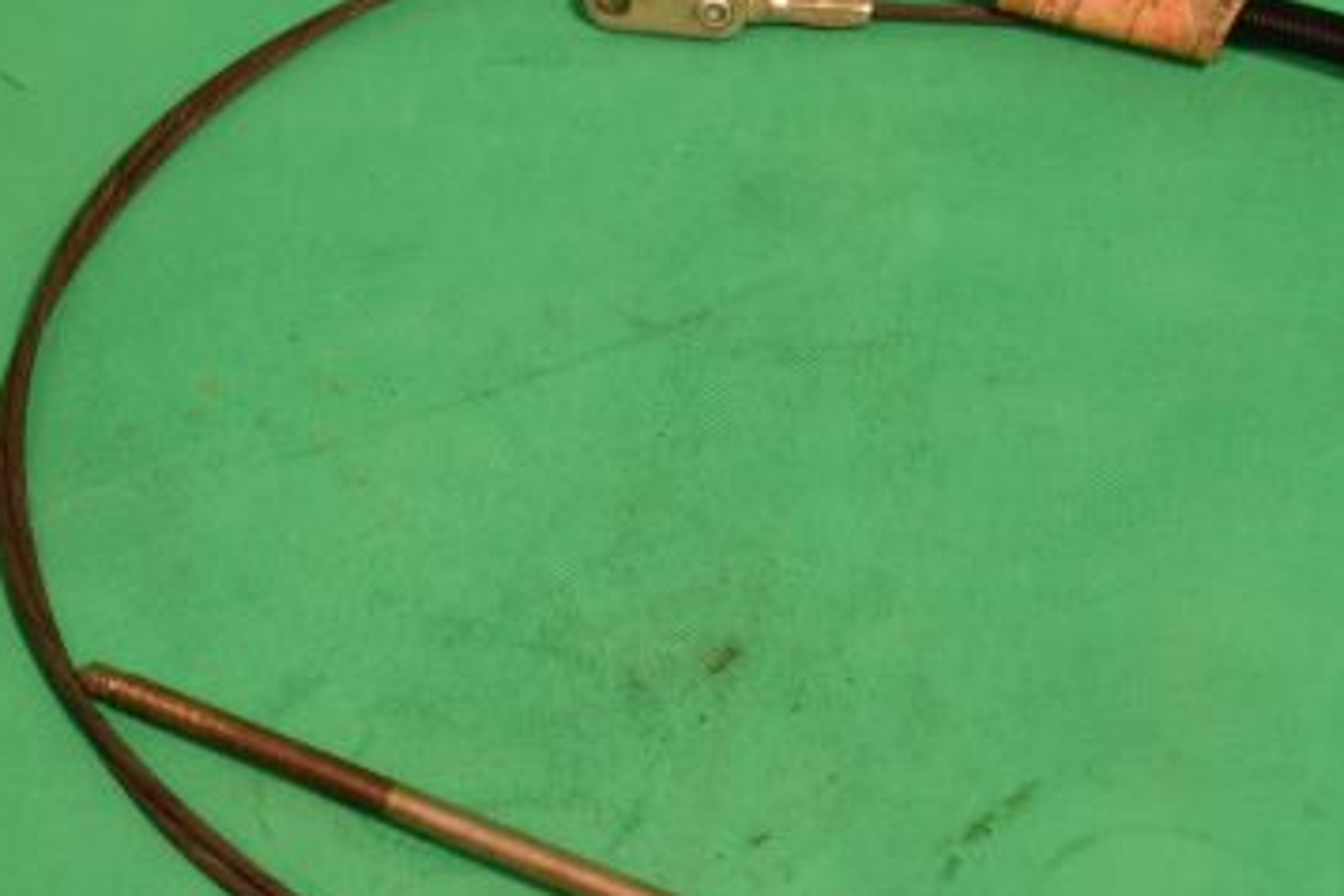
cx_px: 1016
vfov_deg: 11.3
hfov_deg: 16.8
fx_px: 4517
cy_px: 497
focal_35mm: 121
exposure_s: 1/160
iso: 400
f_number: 6.3
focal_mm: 48
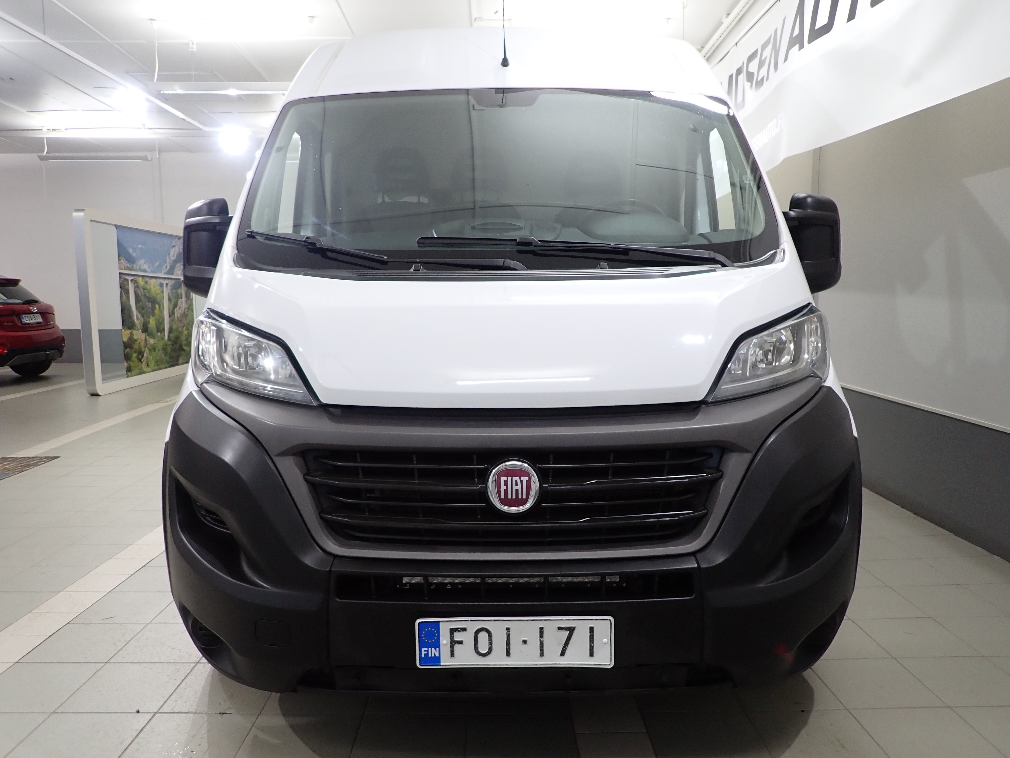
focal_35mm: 25
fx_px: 729
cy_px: 379
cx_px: 505
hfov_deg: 69.4
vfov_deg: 54.9
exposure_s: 1/60
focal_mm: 4.5
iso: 200
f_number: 2
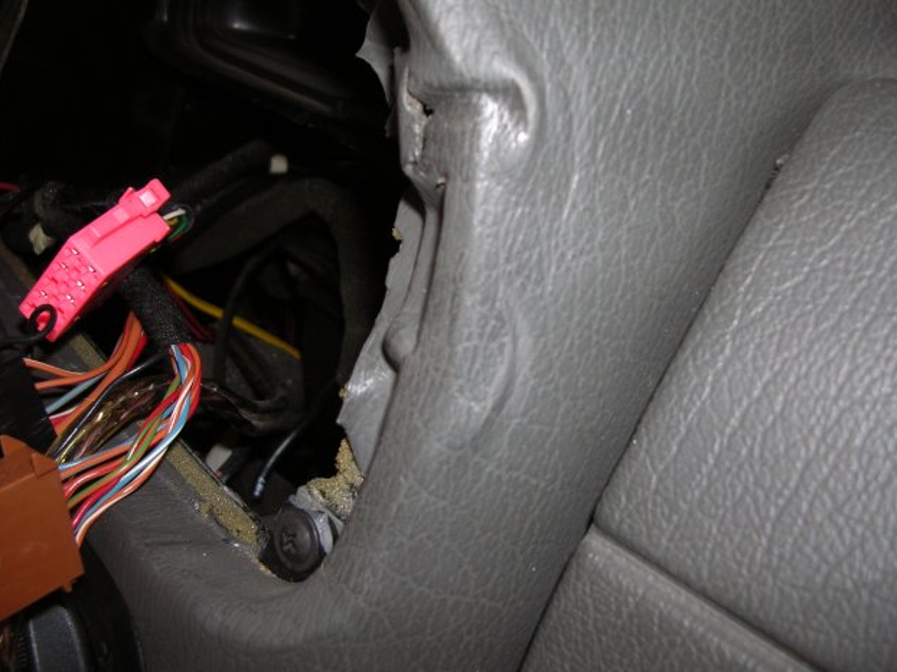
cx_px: 456
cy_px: 341
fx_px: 933
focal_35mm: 36
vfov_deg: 39.6
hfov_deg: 51.4
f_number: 2.8
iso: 50
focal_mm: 5.8
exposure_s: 1/60.1
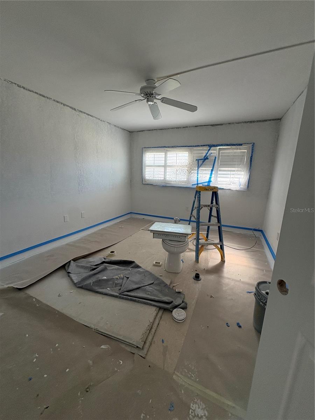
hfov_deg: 85.7
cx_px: 158
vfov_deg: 102.1
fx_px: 170
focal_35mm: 14
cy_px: 210
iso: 160
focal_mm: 2.22
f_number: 2.2
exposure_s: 1/99
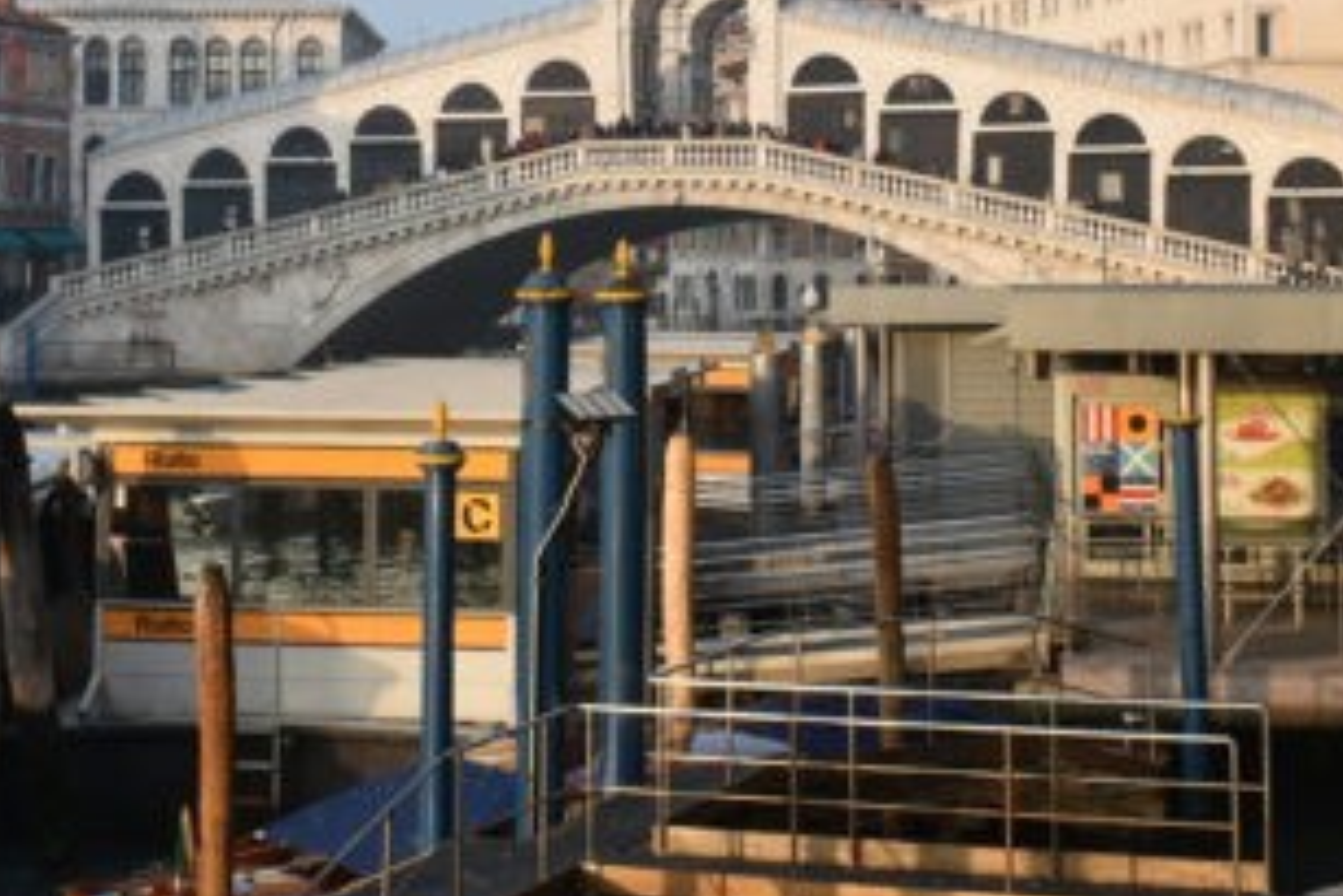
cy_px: 52
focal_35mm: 75
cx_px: 534
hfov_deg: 26.9
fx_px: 2799
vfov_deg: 17.9
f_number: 7.1
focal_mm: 20
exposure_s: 1/250
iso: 200
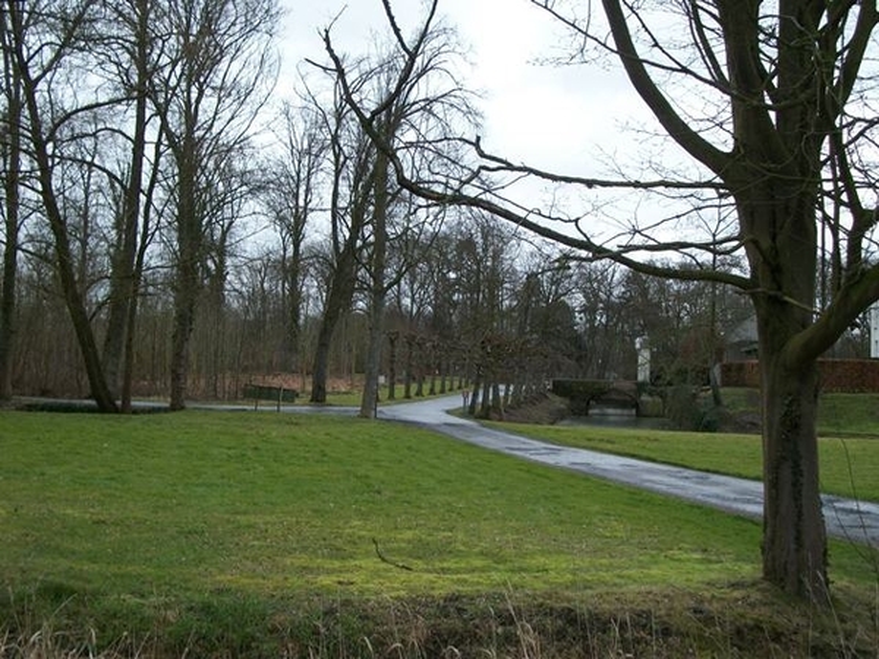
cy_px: 330
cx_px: 440
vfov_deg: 36.0
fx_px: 1016
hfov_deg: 46.8
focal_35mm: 40
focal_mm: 7.1
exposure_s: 1/100
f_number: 3.2
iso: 80
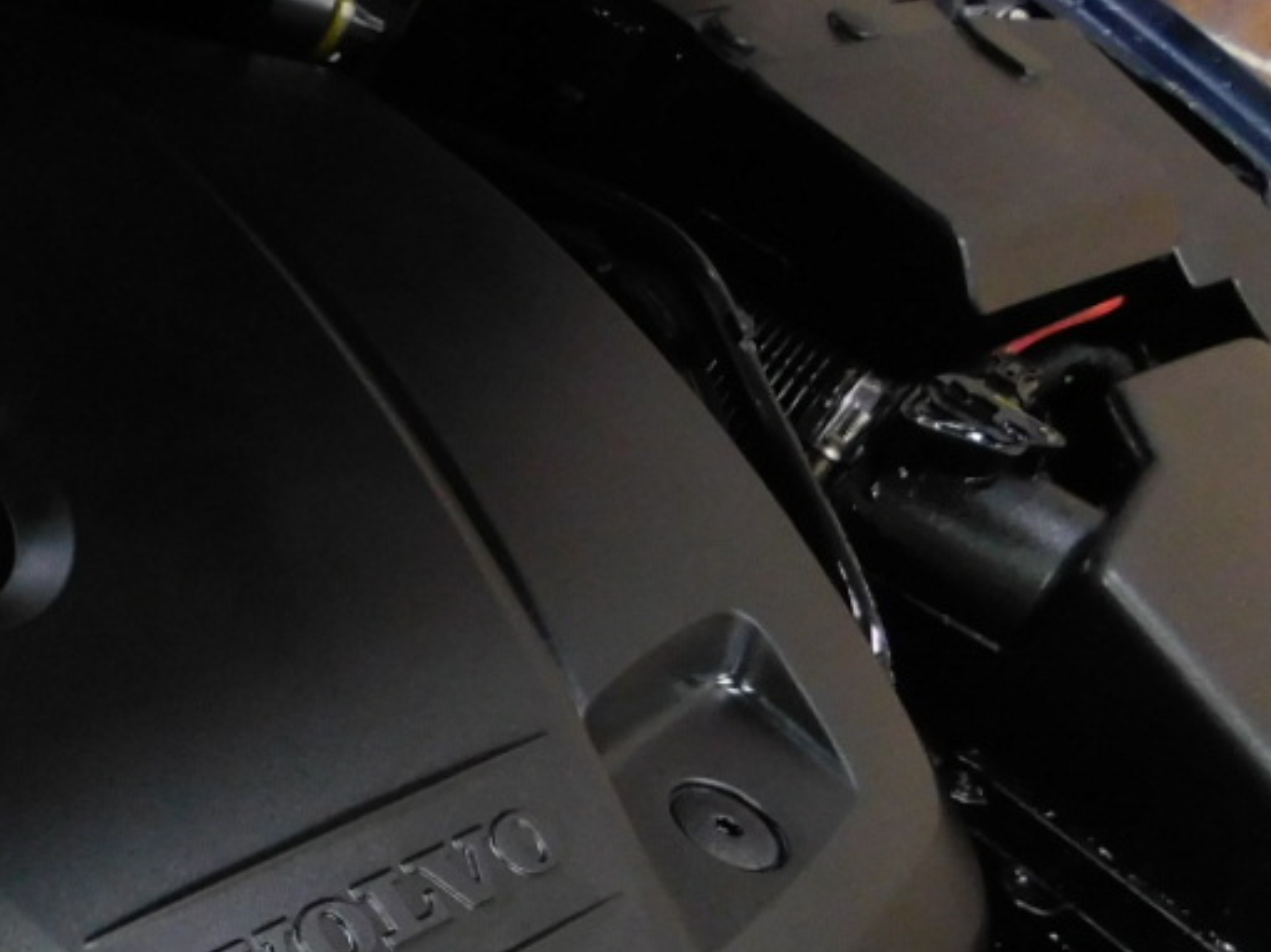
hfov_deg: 24.2
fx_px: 2643
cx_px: -303
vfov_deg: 20.2
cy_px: 756
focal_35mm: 72
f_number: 3
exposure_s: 1/30
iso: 320
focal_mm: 4
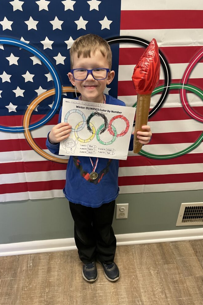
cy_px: 153
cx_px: 96
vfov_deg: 65.5
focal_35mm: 28
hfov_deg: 46.4
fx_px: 237
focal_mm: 4.2
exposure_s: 1/60
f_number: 1.6
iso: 160
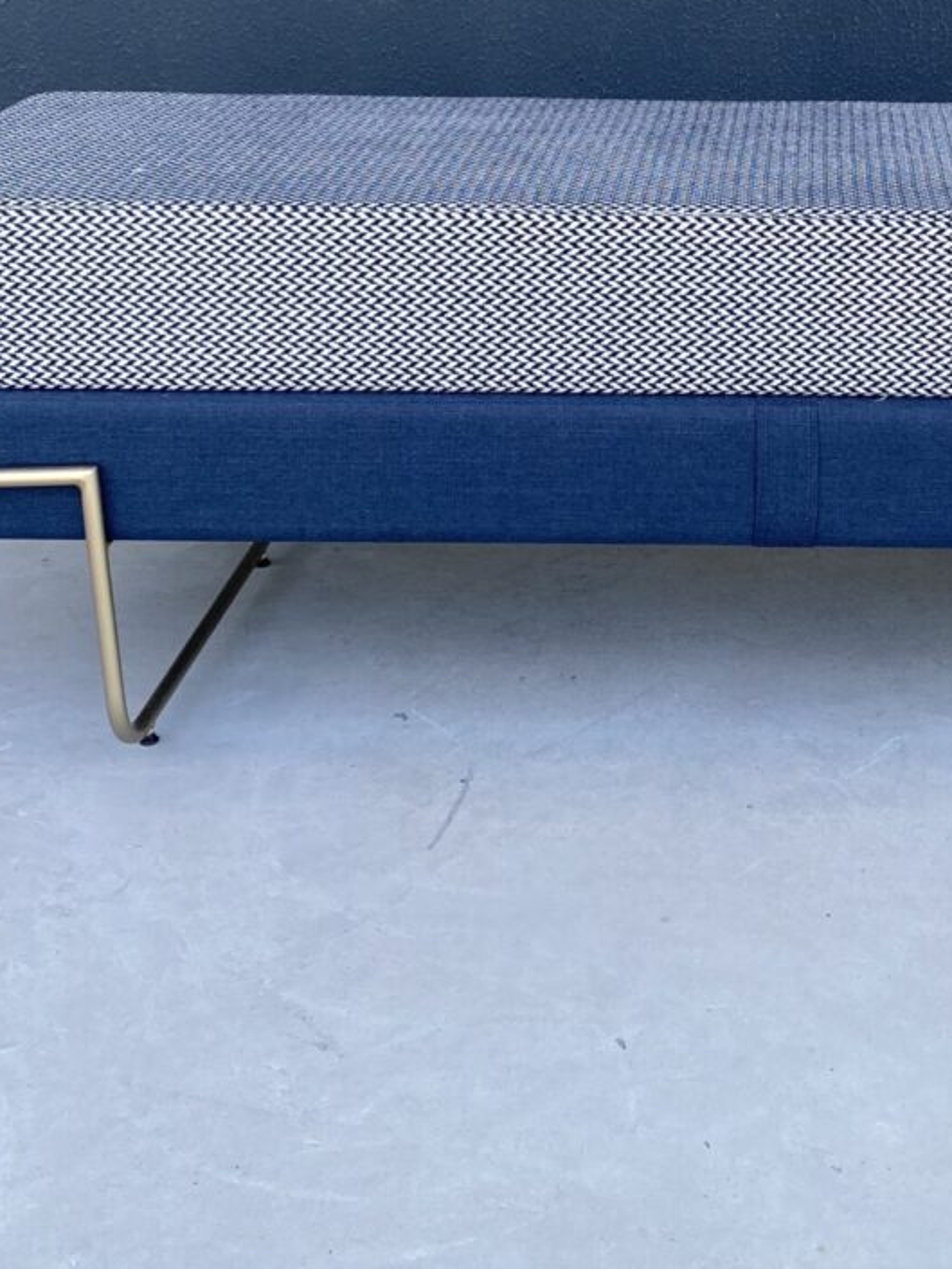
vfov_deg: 31.8
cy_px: 247
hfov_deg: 24.3
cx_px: 804
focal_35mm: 59
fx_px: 2163
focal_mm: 4.25
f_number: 1.8
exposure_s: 1/240
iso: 32
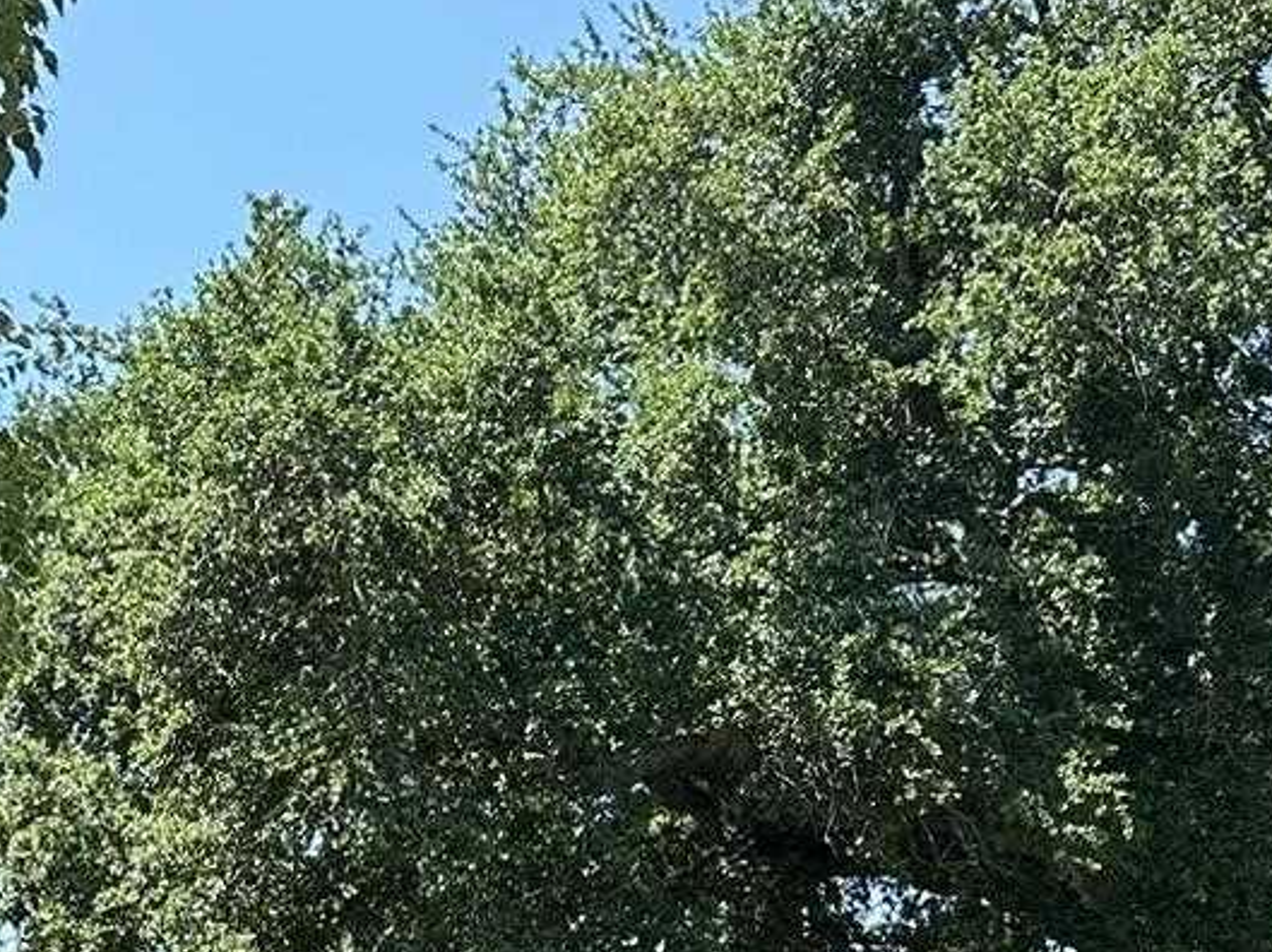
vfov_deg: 15.0
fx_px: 3415
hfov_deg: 20.8
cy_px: 1325
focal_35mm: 93
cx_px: 192
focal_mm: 6.86
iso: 80
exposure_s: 1/1227
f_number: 1.78
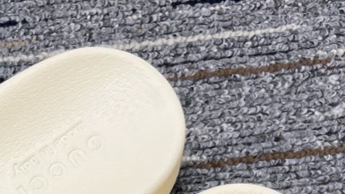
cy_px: 405
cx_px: -9
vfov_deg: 11.8
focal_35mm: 90
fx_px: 823
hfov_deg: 22.6
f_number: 1.6
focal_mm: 5.1
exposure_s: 1/100
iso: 125
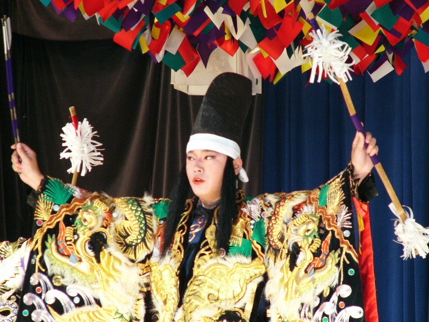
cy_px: 161
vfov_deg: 5.6
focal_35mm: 264
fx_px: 3272
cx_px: 214
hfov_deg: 7.5
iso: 200
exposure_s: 1/60
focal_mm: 43.9
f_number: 2.8
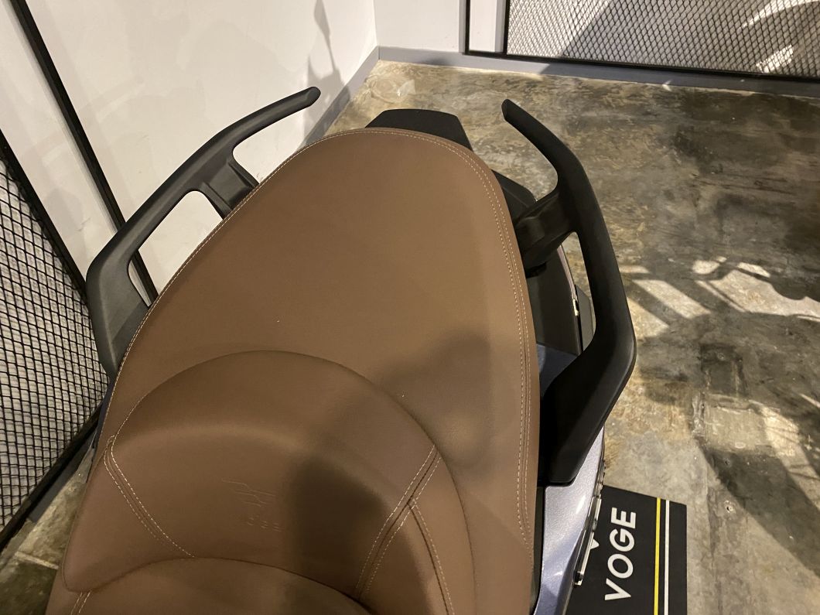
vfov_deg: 53.1
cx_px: 410
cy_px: 308
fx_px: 616
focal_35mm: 26
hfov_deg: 67.3
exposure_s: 1/25
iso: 500
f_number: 1.8
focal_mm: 4.25
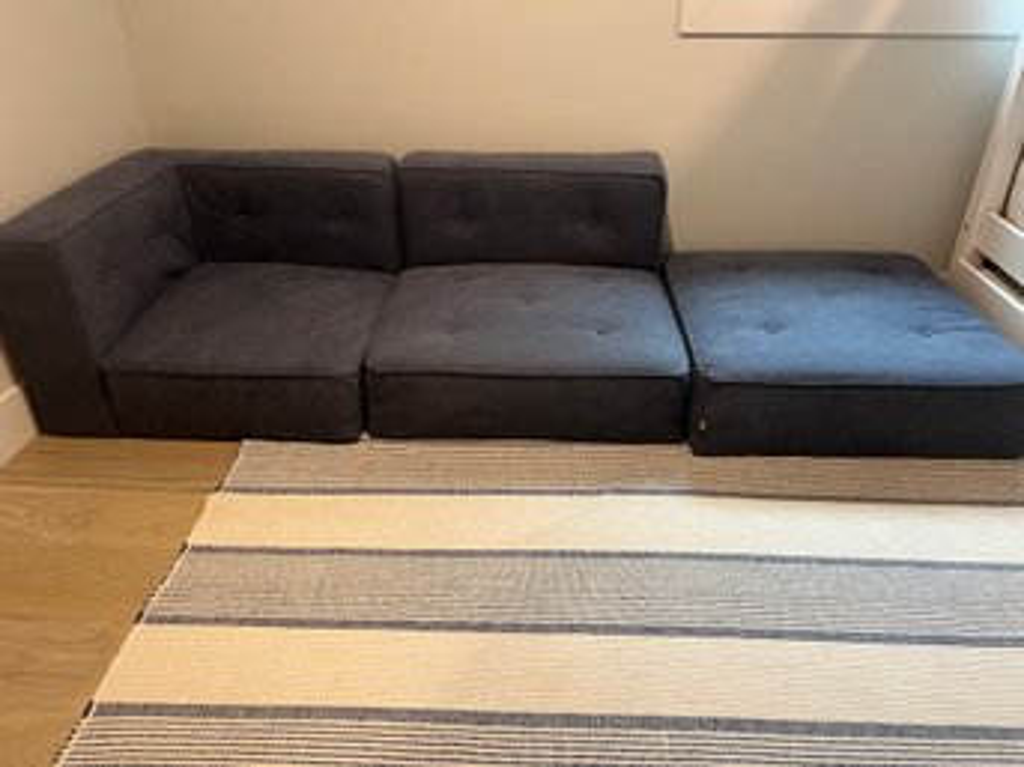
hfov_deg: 67.3
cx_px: 512
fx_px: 769
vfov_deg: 53.0
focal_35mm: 26
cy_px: 384
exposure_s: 1/60
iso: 160
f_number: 1.5
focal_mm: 5.7
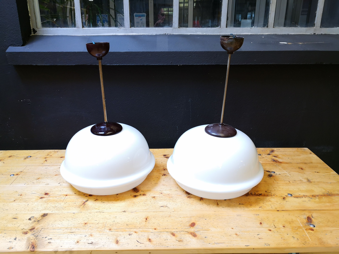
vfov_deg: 51.4
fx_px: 264
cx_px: 170
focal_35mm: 27
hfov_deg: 65.3
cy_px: 127
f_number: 1.6
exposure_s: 1/100
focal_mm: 3.95
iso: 160
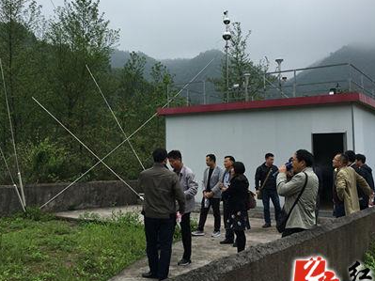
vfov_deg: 35.9
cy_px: 125
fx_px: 433
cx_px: 164
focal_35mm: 40
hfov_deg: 46.7
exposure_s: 1/950
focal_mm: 4.15
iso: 25
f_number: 2.2
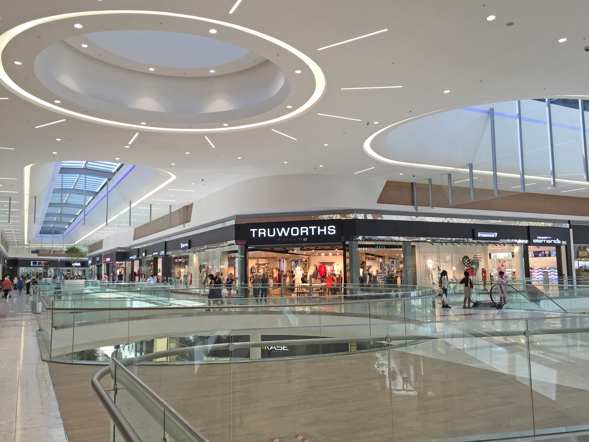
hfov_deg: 61.7
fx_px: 493
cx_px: 294
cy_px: 221
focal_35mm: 29
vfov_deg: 48.2
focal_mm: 4.15
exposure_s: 1/100
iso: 50
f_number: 2.2
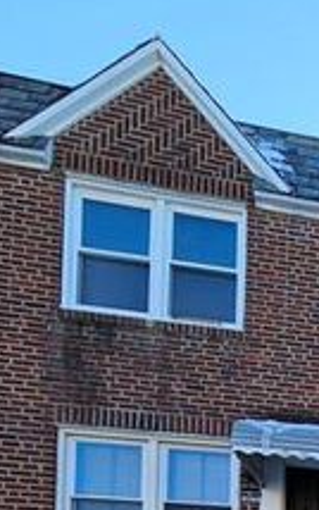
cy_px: 664
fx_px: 597
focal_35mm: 43
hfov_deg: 20.7
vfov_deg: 33.6
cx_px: 576
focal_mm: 2.2
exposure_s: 1/779
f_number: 2.2
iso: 64
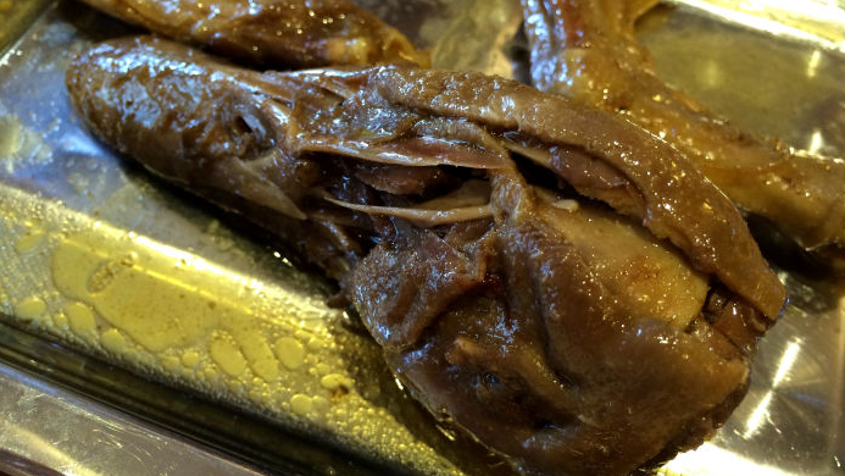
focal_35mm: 33
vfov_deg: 35.6
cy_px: 254
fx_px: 739
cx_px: 426
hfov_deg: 59.5
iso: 125
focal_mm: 4.12
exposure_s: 1/30
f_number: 2.2
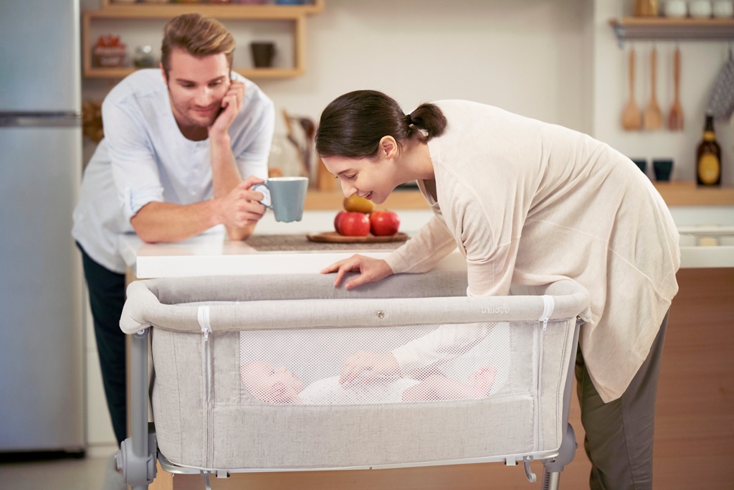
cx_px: 367
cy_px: 245
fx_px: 1733
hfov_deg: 23.9
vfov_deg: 16.1
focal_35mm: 85
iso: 800
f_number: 2.2
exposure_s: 1/160
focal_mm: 85
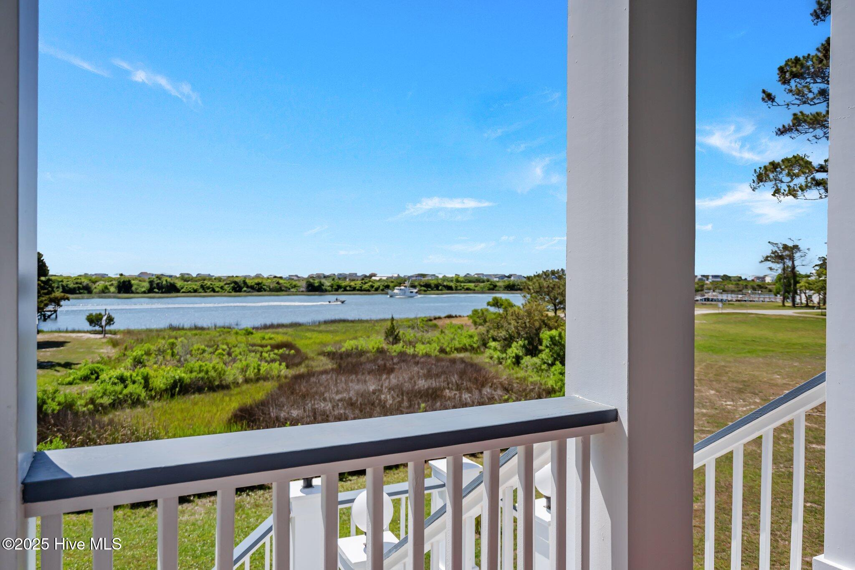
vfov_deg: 53.1
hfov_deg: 73.7
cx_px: 428
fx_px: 570
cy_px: 285
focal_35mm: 24
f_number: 4
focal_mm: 24
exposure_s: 1/5000
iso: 400
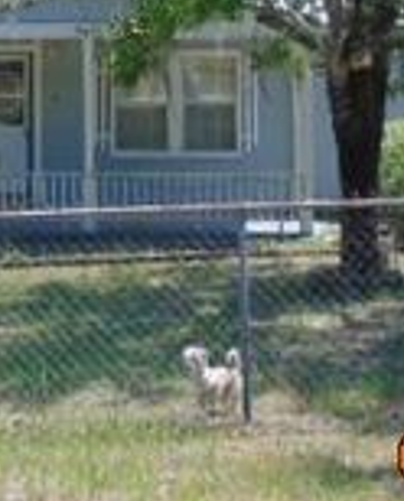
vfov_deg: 22.9
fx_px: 1176
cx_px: 29
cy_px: -28
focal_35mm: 79
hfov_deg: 19.1
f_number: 3
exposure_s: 1/800
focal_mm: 4.5
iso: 80
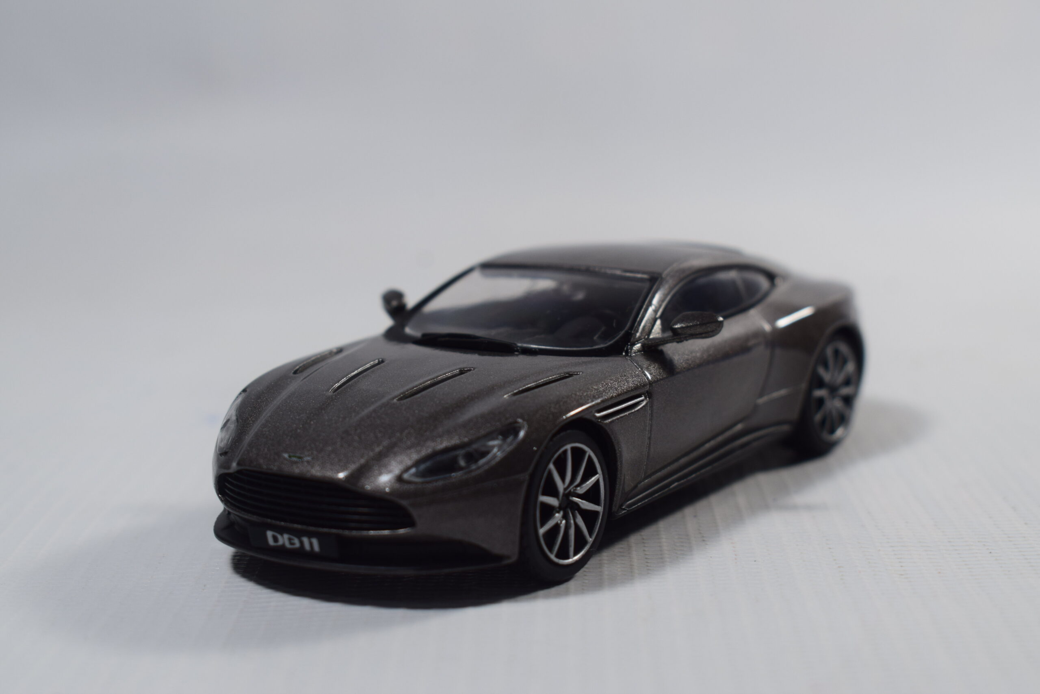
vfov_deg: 20.2
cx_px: 520
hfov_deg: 29.9
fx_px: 1950
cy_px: 347
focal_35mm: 68
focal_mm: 45
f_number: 8
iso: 400
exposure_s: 1/60
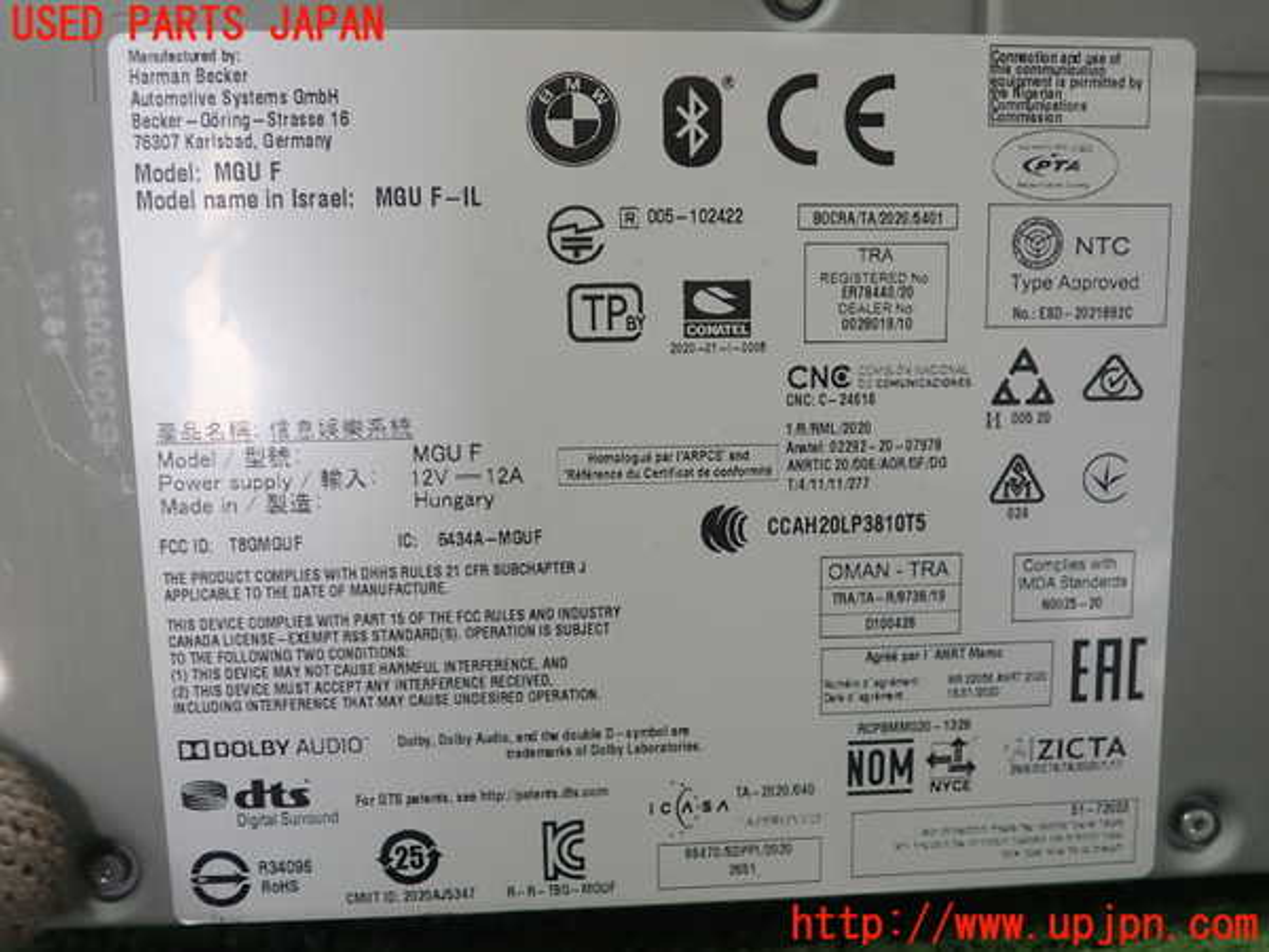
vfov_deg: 46.8
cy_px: 476
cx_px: 634
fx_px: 1100
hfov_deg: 60.0
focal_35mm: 30
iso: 100
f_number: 2.3
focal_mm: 5.5
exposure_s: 1/125
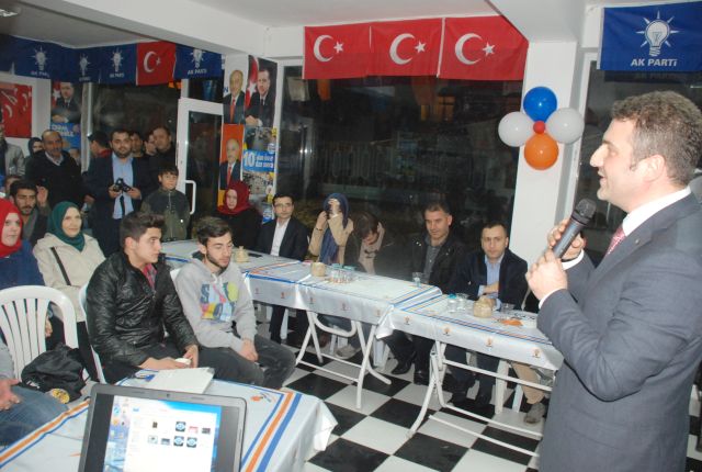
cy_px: 236
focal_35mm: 27
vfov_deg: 48.2
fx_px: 528
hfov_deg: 67.3
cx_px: 351
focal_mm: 18
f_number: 5
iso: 1000
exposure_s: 1/60
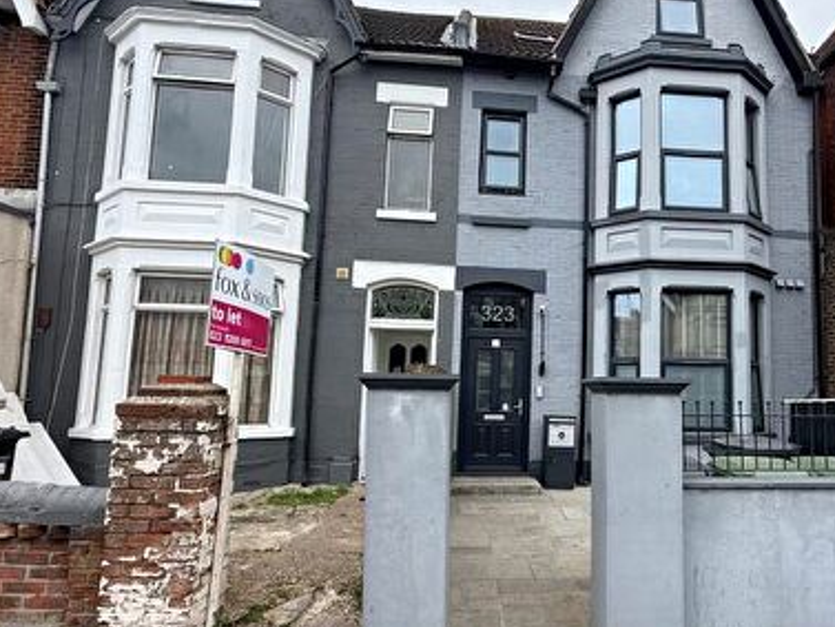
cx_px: 545
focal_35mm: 26
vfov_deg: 53.1
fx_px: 627
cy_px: 318
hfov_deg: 65.8
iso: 50
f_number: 2.2
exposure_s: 1/596
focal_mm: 2.22
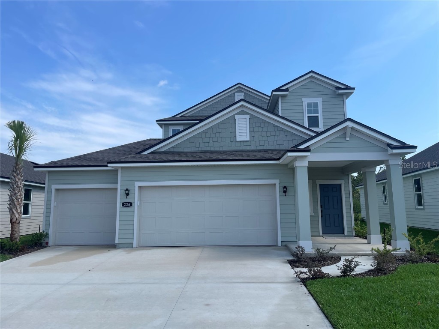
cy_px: 164
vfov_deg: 53.1
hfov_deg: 67.3
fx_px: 330
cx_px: 220
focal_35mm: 26
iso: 32
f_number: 1.6
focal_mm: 4.2
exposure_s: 1/3205
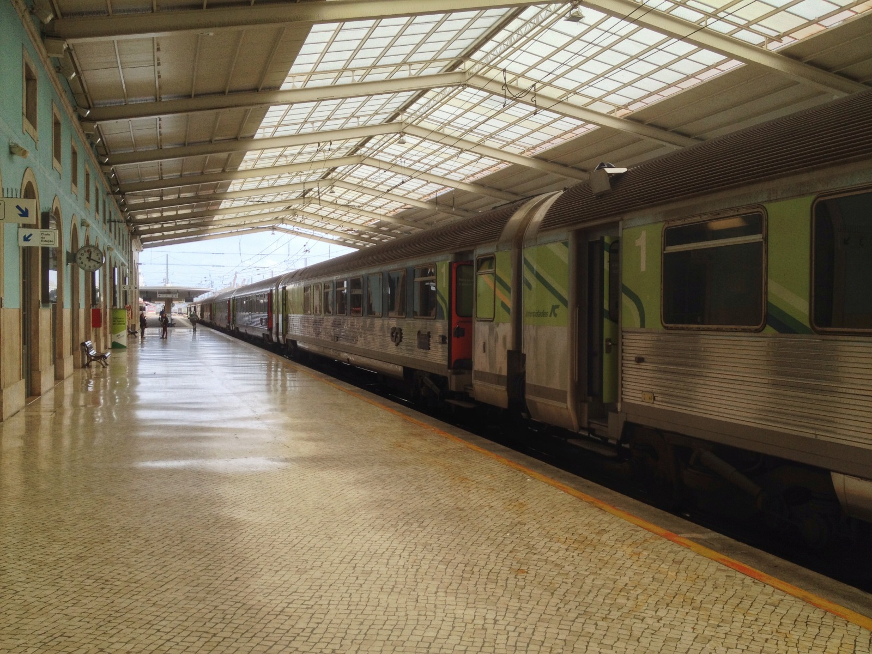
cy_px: 327
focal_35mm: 35
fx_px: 882
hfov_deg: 52.6
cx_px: 436
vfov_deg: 40.7
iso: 50
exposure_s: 1/375
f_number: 2.4
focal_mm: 4.28
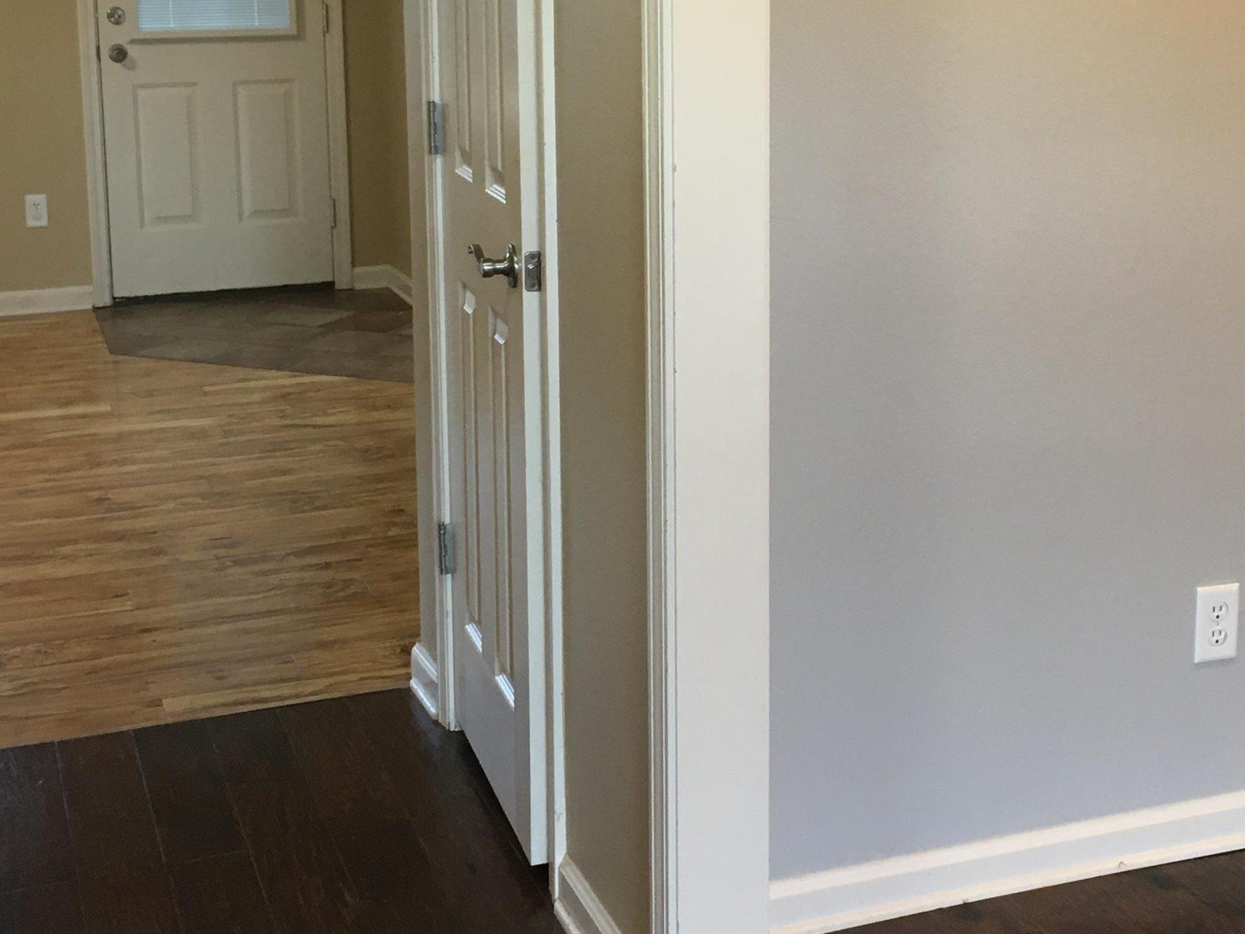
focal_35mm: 56
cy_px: 231
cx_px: 728
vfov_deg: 25.8
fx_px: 2014
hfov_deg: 34.3
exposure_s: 1/30
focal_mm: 4.15
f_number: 2.2
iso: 80
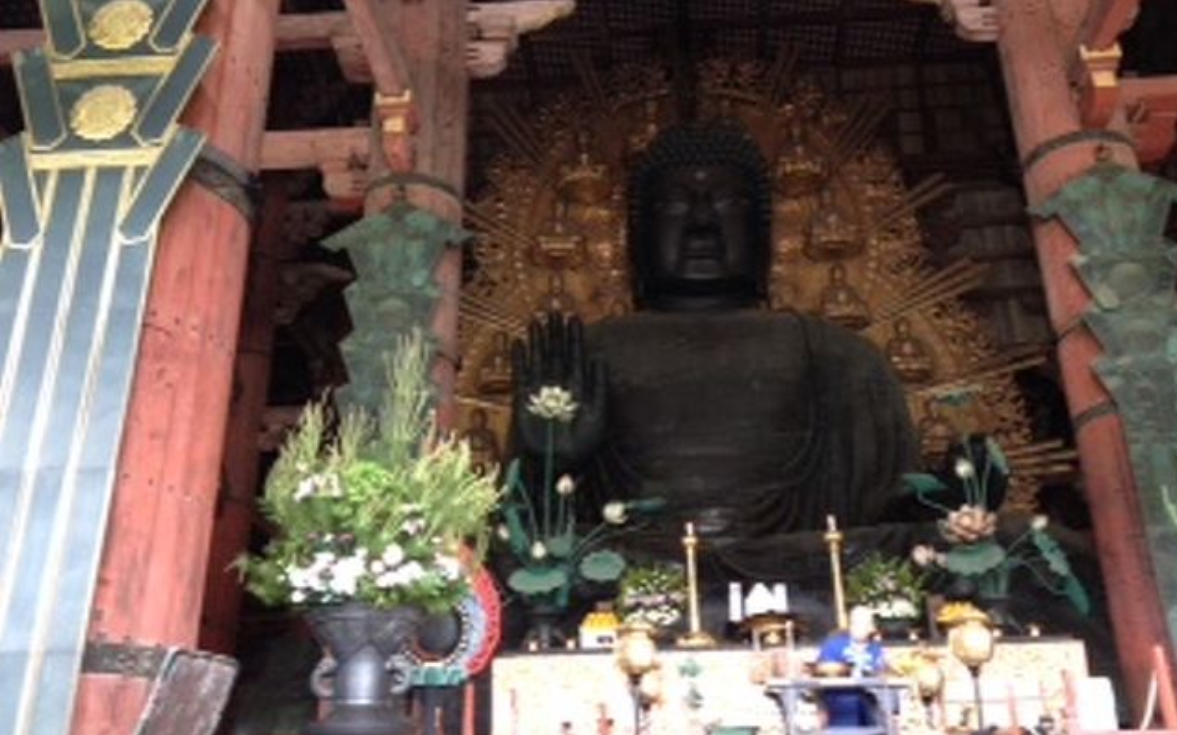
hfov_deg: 51.5
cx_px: 601
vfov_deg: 33.6
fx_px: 1219
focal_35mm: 38
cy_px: 361
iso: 100
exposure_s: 1/20
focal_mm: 4.28
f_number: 2.4
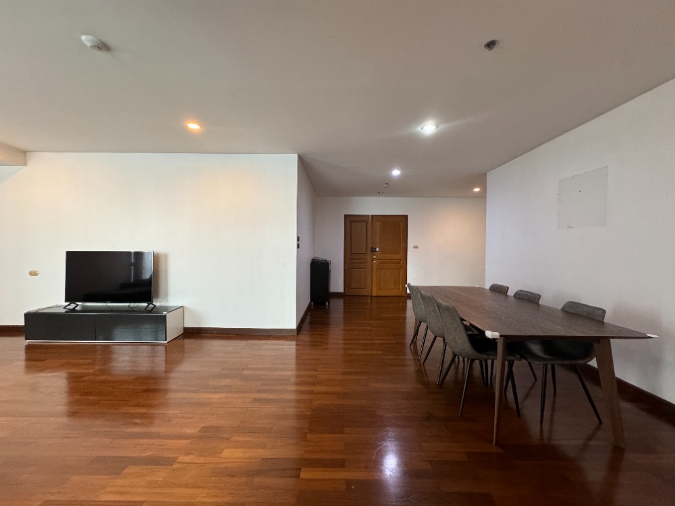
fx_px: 273
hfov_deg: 102.1
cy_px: 253
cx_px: 338
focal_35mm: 14
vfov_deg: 85.7
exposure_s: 1/100
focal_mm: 2.22
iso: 320
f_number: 2.2
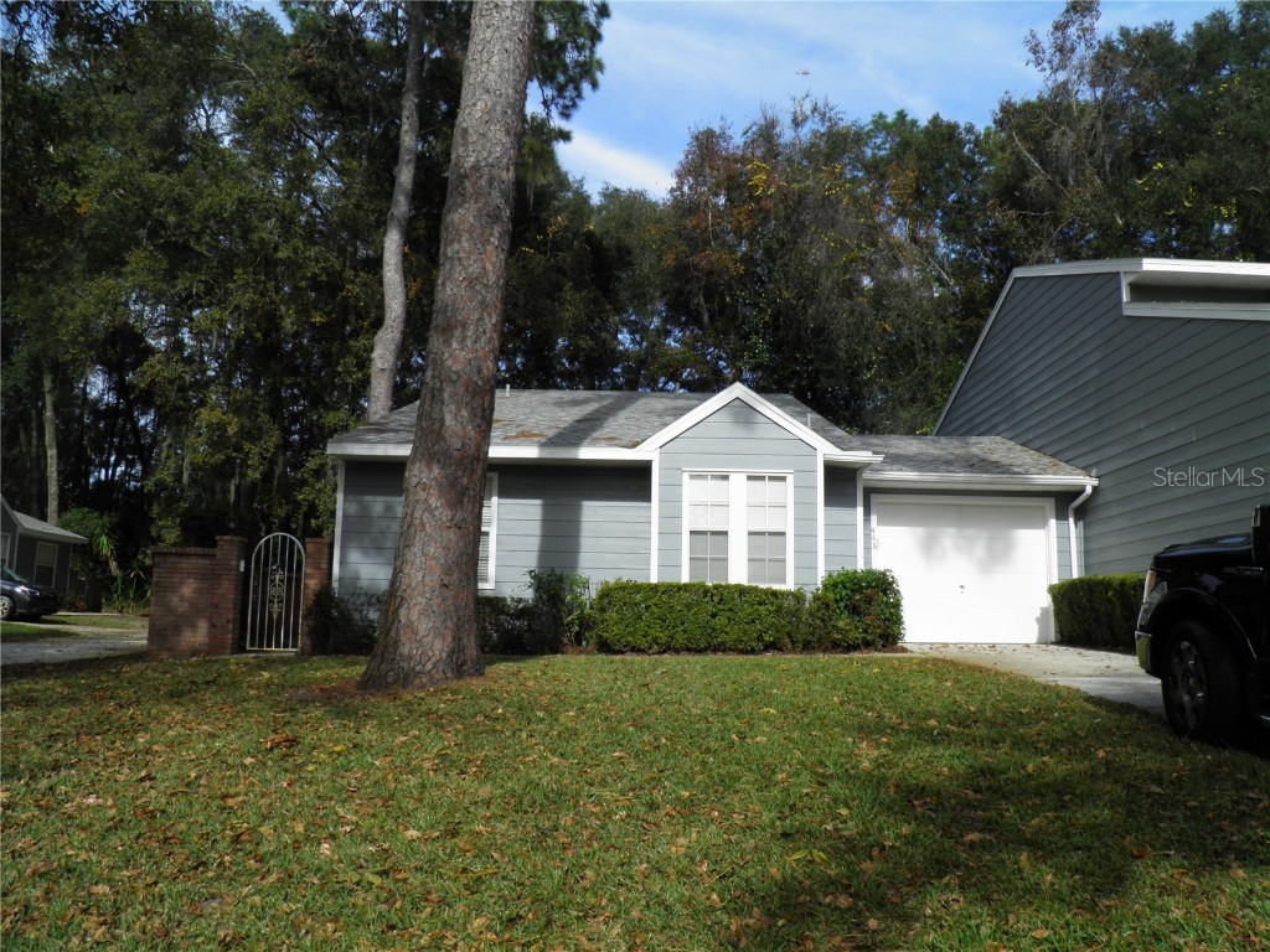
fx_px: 1027
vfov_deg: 49.7
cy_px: 476
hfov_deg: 63.4
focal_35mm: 28
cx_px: 635
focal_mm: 4.9
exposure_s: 1/250
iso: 50
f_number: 5.7
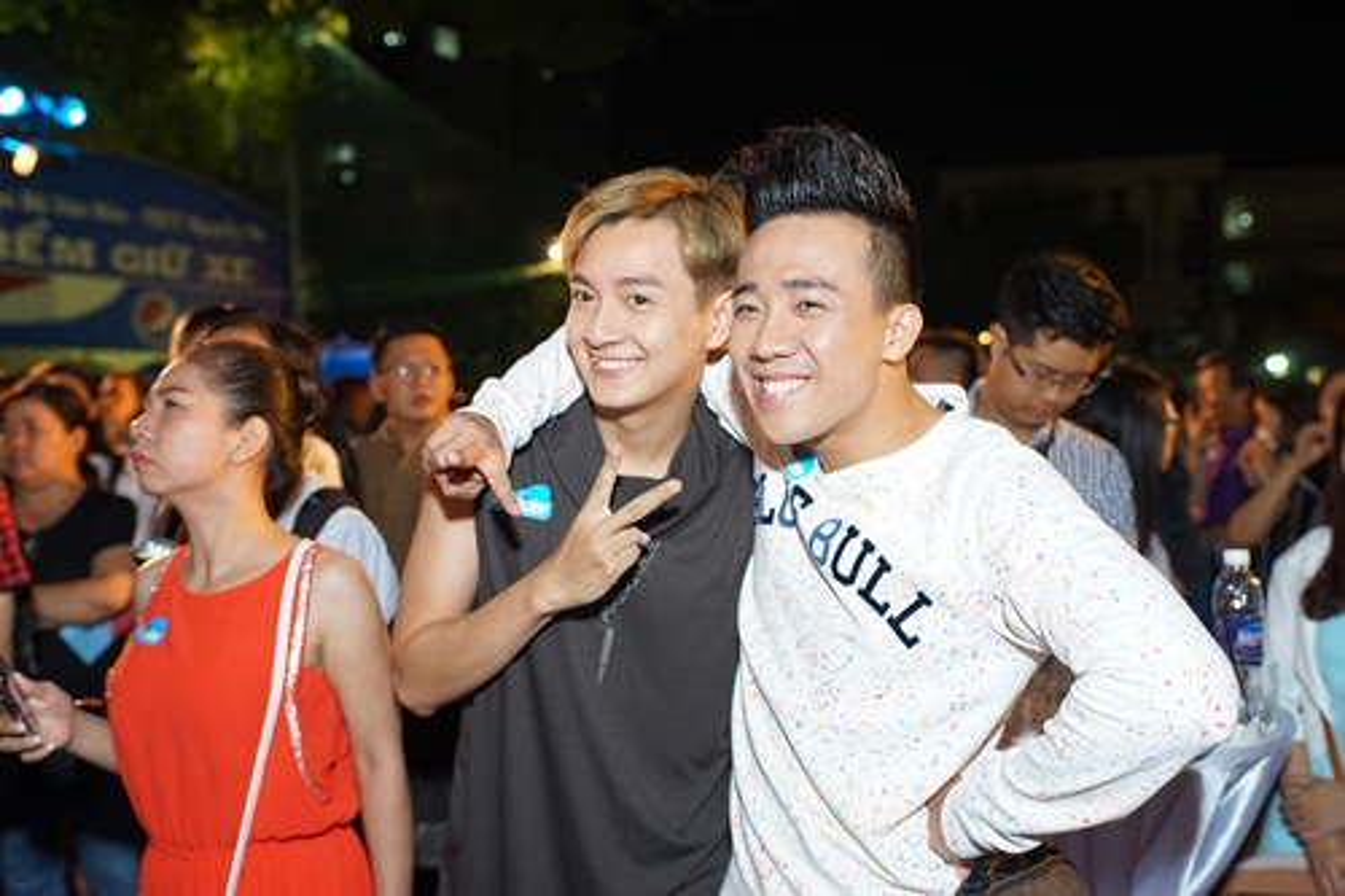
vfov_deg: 37.8
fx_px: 1307
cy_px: 448
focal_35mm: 35
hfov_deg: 54.5
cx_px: 672
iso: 800
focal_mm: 35
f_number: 3.2
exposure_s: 1/100
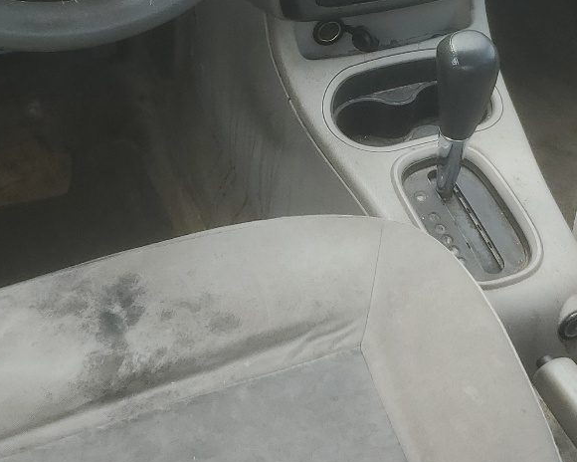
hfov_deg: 27.1
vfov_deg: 21.4
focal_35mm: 70
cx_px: 338
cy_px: 54
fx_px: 1195
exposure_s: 1/250
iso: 50
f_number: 1.5
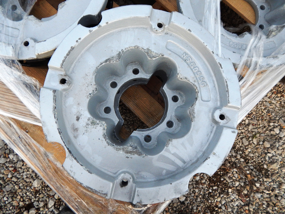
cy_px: 107
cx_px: 142
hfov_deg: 76.4
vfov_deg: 61.1
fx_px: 181
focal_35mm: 22
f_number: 3
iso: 250
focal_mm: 4
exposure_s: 1/250
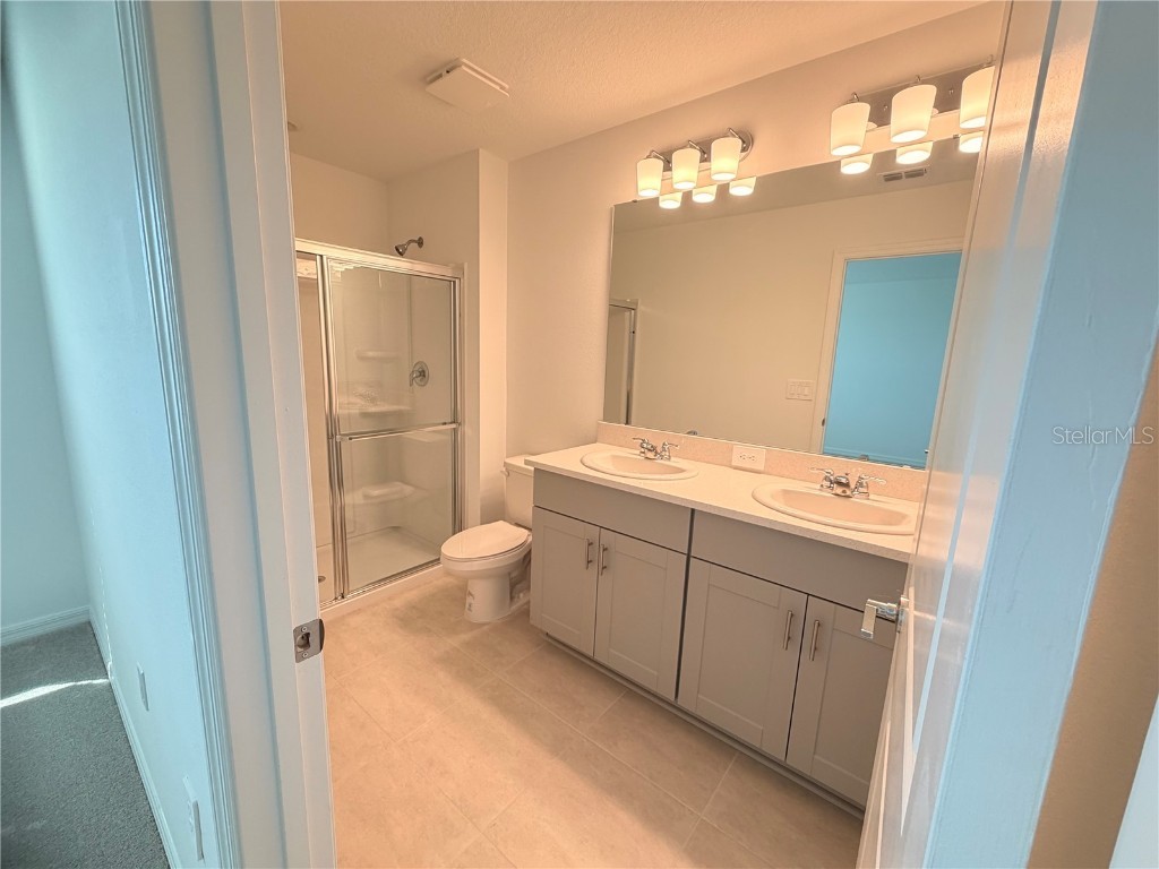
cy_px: 434
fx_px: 469
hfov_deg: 102.1
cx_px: 580
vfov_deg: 85.7
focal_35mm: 14
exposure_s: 1/120
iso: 160
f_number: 2.2
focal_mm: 2.22
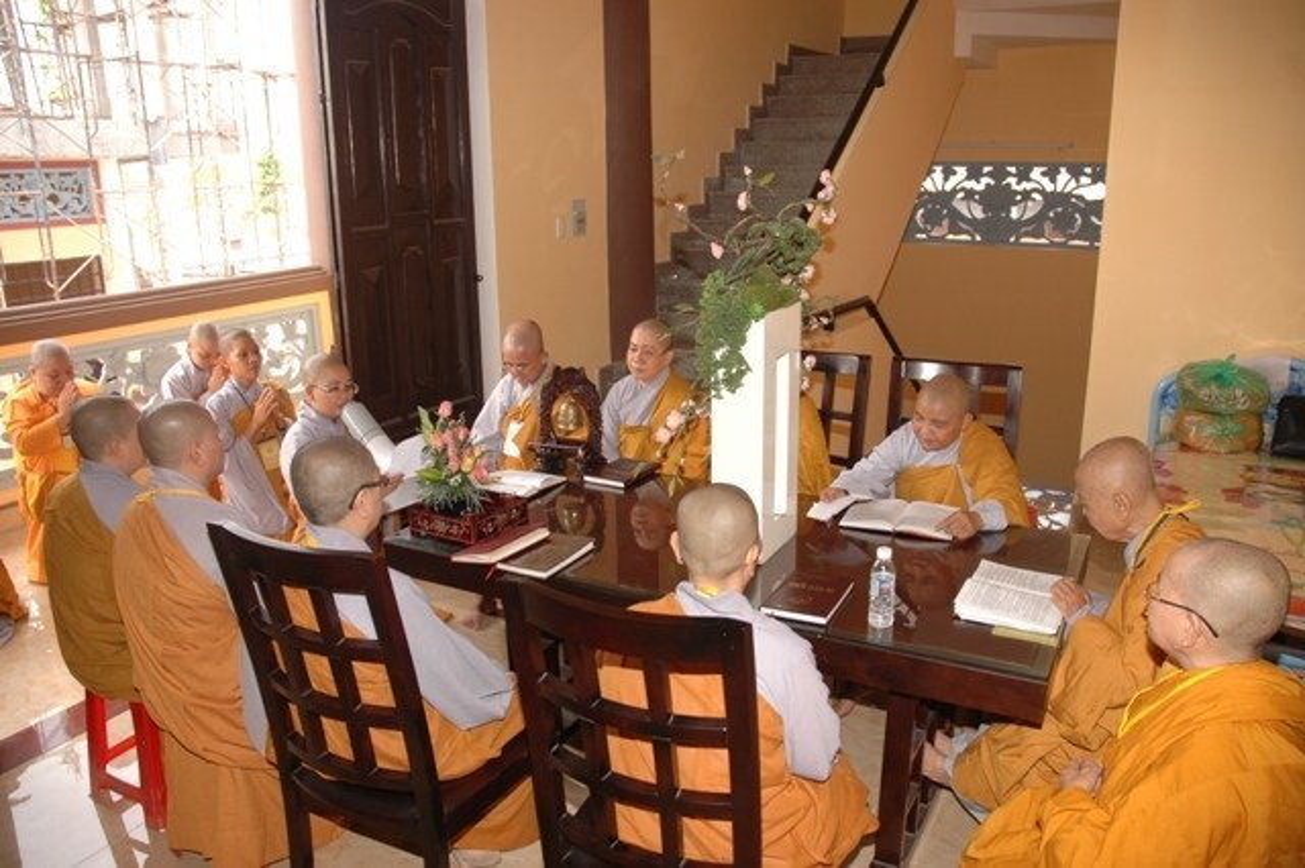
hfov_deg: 67.4
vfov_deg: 47.9
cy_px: 434
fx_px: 978
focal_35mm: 27
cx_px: 652
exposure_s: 1/60
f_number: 4
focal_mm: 18
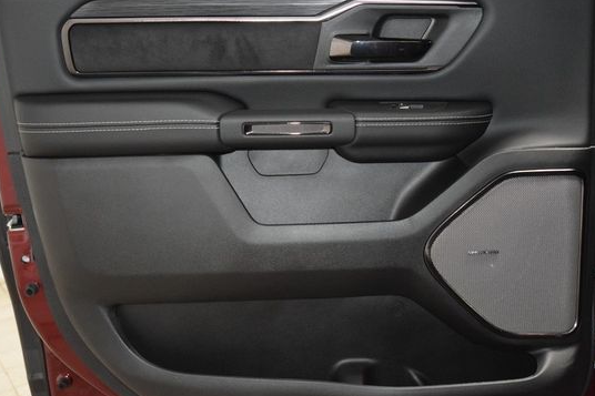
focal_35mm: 43
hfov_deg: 45.4
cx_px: 324
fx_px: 710
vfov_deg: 31.1
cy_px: 179
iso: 3200
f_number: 3.8
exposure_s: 1/80
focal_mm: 24
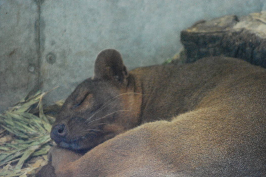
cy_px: 129
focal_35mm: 276
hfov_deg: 7.5
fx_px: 2039
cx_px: 190
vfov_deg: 5.0
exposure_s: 1/40
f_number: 5
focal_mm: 122
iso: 1600
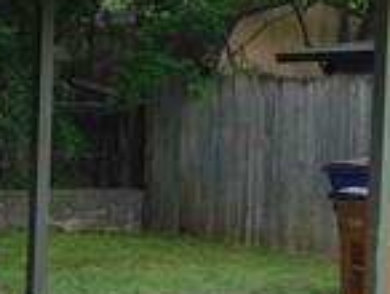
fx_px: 1817
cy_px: 289
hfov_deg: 11.8
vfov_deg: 9.2
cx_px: -160
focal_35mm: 161
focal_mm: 4
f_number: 3
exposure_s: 1/200
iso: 125
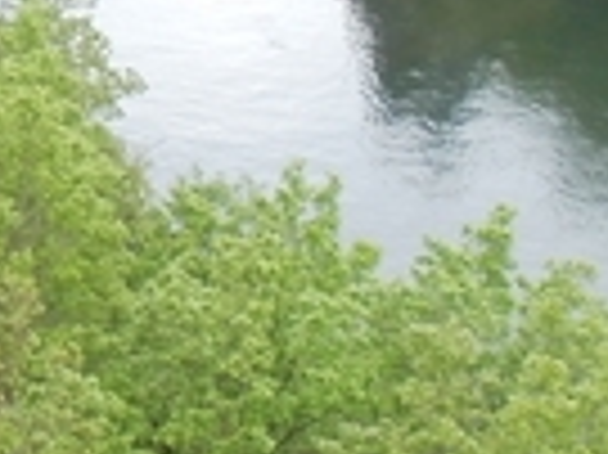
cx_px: -239
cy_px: -81
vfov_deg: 9.2
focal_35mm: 160
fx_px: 2808
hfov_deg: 11.9
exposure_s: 1/60
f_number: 3.5
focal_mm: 6.3
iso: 100
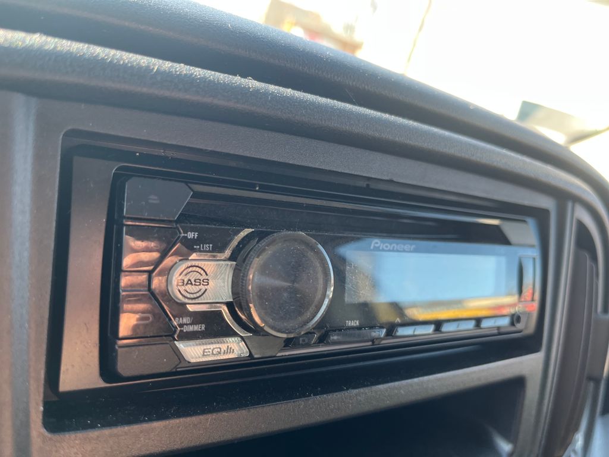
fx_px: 457
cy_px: 228
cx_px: 304
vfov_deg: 53.1
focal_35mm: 26
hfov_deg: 67.3
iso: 50
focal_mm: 5.1
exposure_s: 1/121
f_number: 1.6
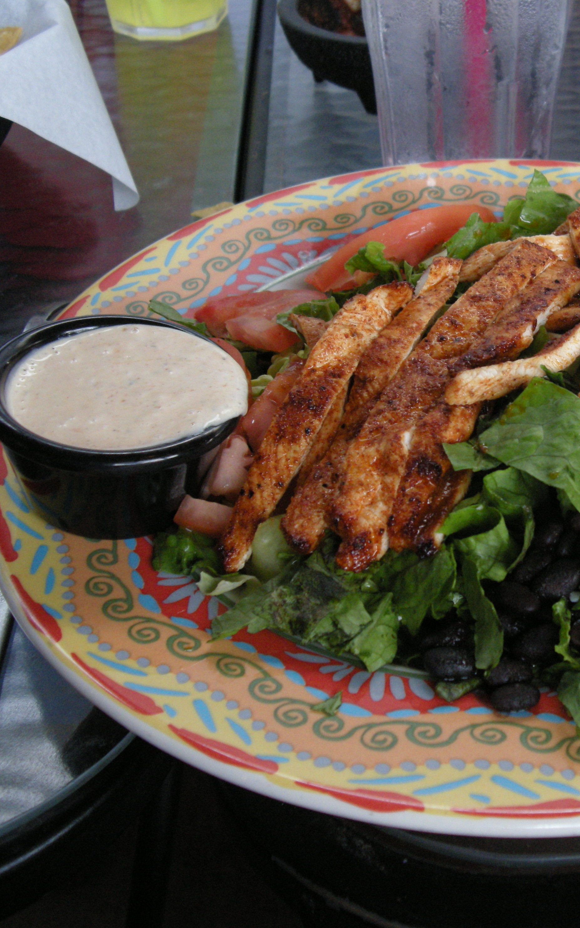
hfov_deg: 23.7
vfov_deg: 38.2
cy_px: 468
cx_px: 531
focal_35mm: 53
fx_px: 1340
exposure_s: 1/62.5
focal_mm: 7.9
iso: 282
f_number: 2.8
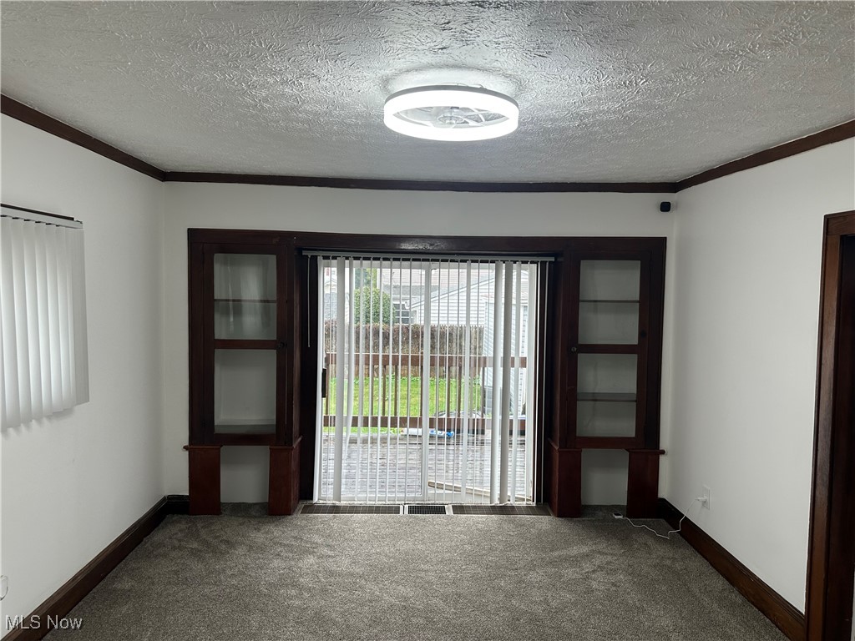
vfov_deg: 56.8
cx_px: 428
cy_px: 320
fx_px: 593
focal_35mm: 24
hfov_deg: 71.6
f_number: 1.78
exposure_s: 1/120
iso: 100
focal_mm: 6.86
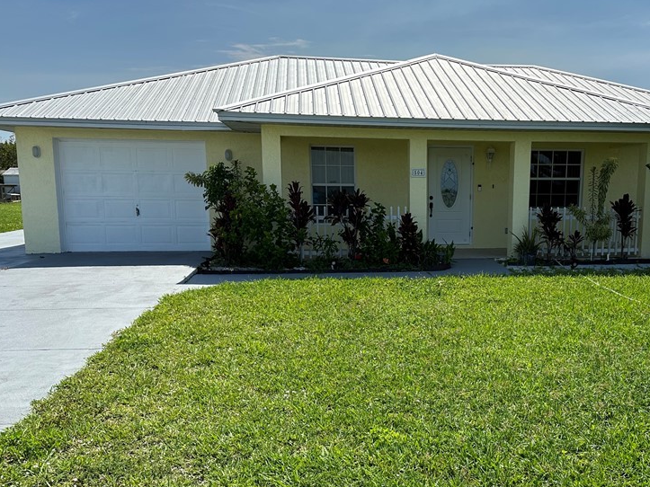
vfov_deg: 41.5
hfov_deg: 53.1
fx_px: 638
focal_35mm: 34
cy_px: 299
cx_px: 426
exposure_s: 1/5848
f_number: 1.78
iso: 80
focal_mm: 6.86
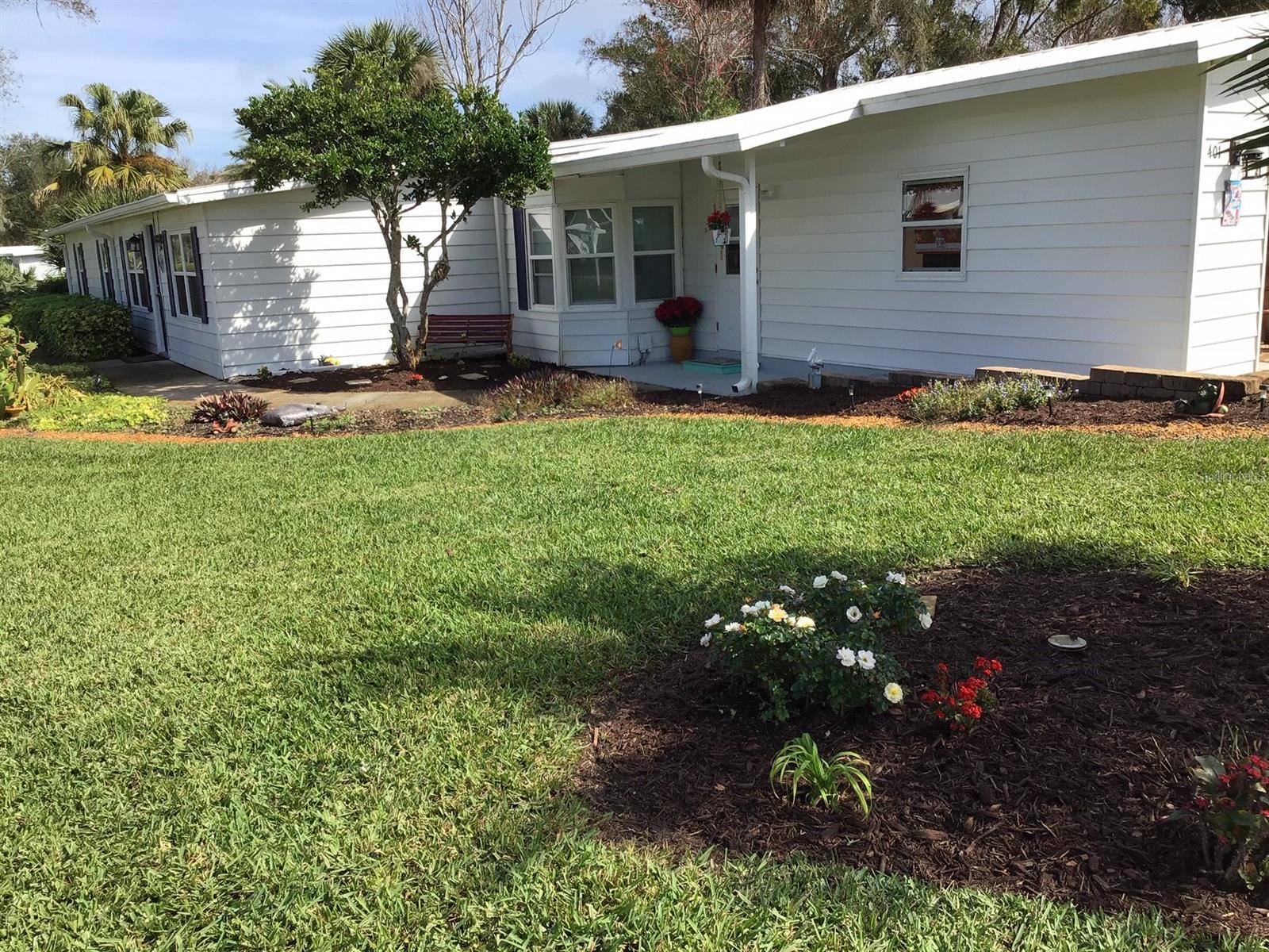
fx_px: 1136
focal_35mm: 31
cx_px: 634
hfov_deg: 58.4
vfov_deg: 45.4
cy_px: 476
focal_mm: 3.3
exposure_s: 1/858
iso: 25
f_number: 2.4
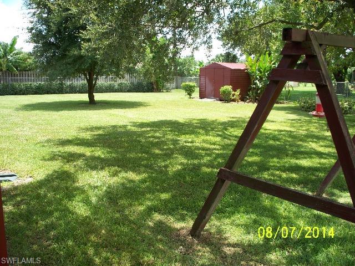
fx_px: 369
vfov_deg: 39.7
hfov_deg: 51.4
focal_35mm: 36
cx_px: 178
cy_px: 133
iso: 64
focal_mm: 7.54
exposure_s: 1/250
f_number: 2.8
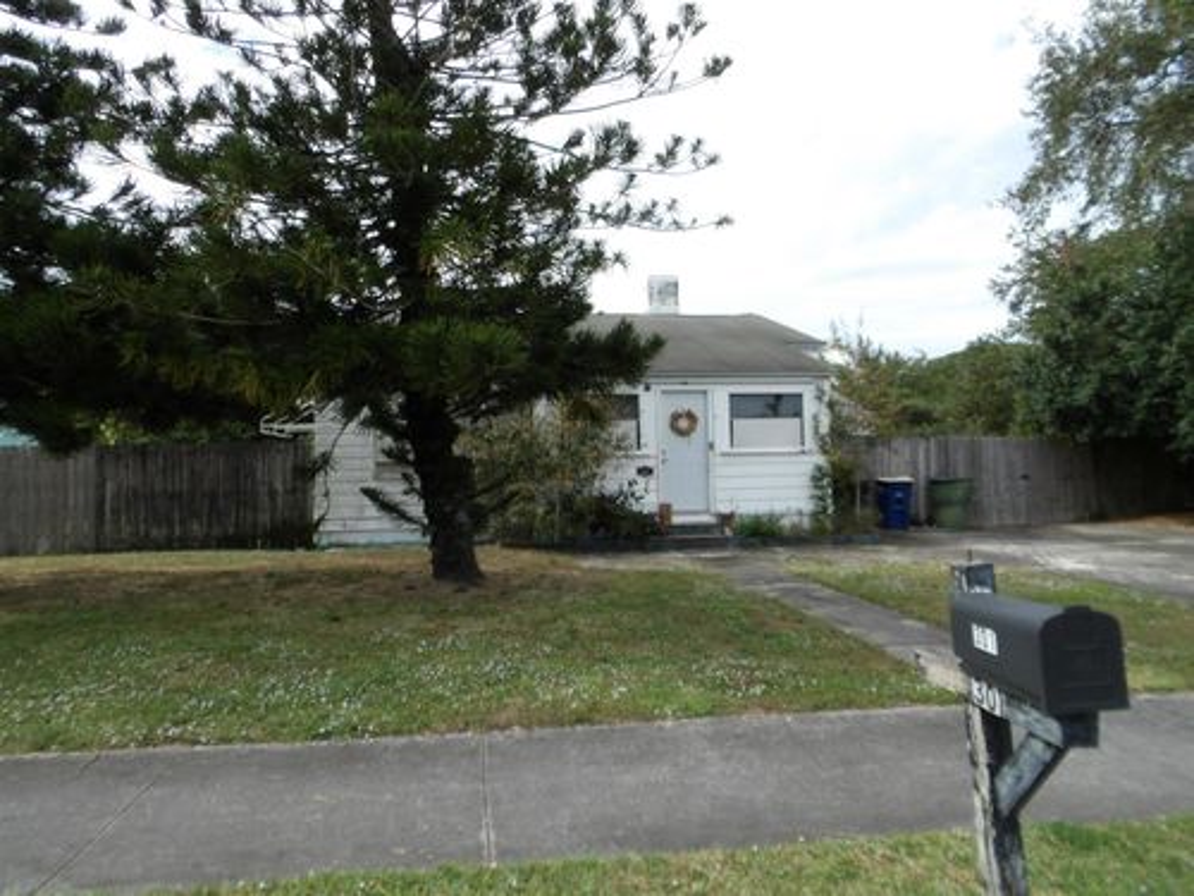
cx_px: 597
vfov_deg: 58.9
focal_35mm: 23
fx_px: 793
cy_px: 448
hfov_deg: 73.9
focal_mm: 4.2
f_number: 4.1
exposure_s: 1/436
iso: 100
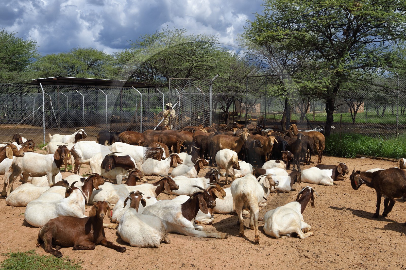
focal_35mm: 48
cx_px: 203
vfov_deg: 28.0
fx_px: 541
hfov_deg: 41.1
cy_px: 135
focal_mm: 48
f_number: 18
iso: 250
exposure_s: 1/250
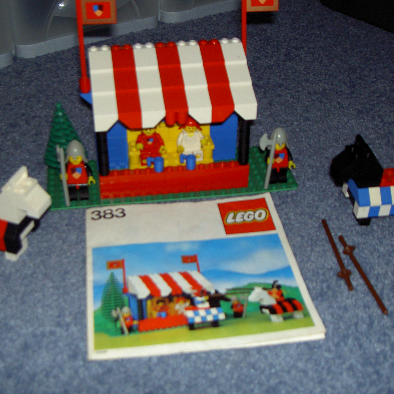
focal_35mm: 47
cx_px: 175
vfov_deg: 36.1
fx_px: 605
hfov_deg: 36.0
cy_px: 200
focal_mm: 8
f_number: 2.8
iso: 200
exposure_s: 1/60
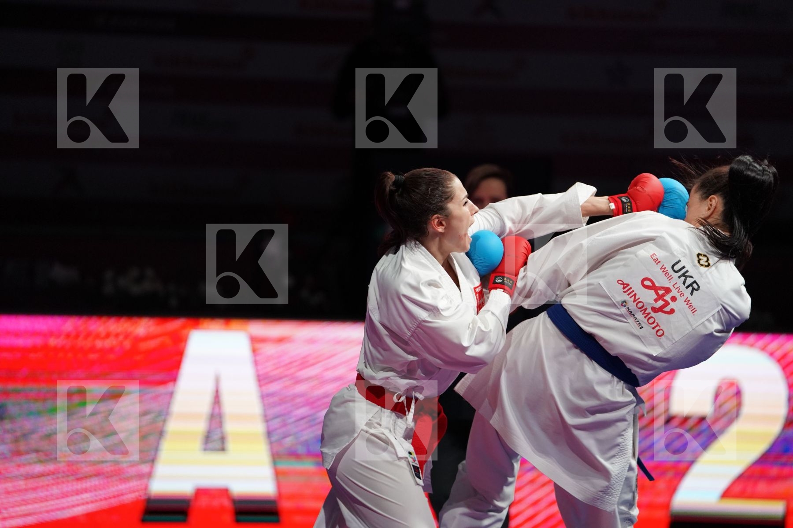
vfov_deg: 7.5
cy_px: 264
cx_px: 396
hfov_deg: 11.3
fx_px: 4009
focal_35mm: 182
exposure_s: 1/1000
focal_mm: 182
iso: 2500
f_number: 2.8
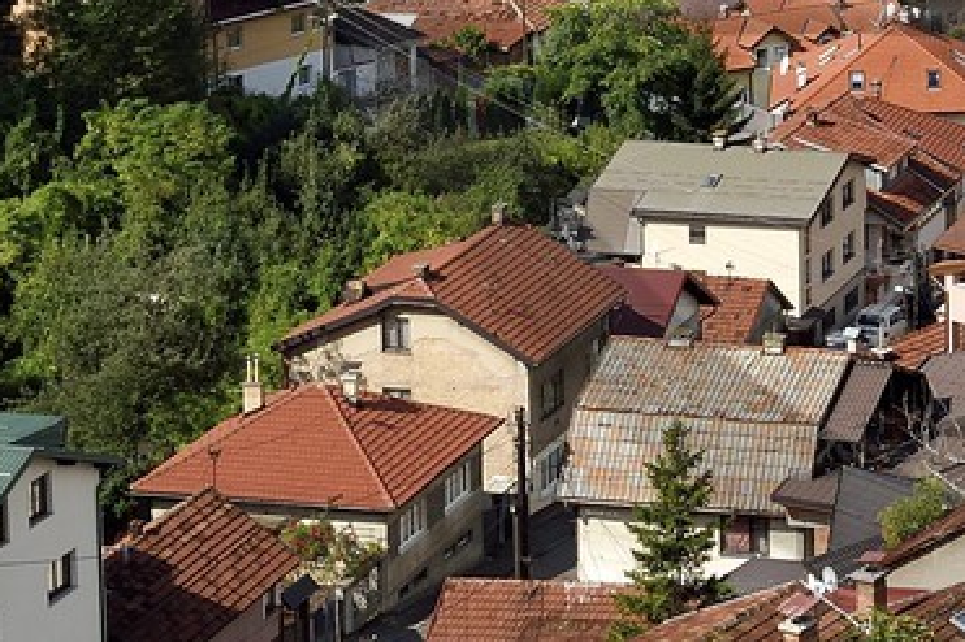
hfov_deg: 14.2
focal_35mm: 138
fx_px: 3697
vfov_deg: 9.6
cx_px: 1324
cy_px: -387
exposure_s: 1/250
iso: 200
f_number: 13
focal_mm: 32
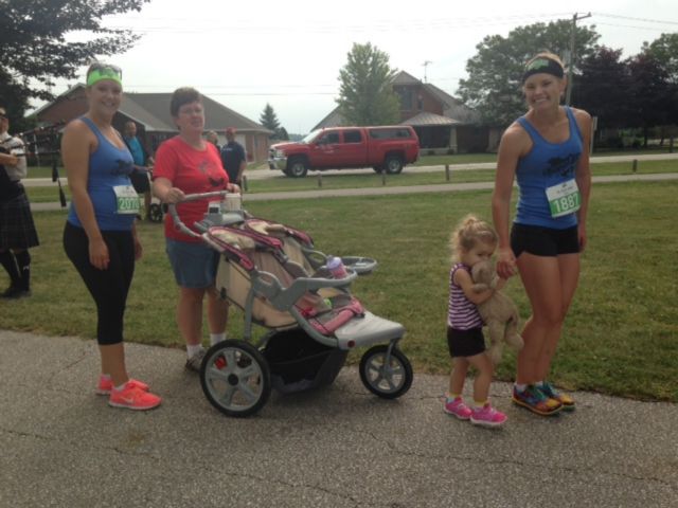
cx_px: 339
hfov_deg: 55.4
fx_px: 646
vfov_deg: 42.9
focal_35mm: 33
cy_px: 254
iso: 50
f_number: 2.4
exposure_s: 1/488
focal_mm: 4.12
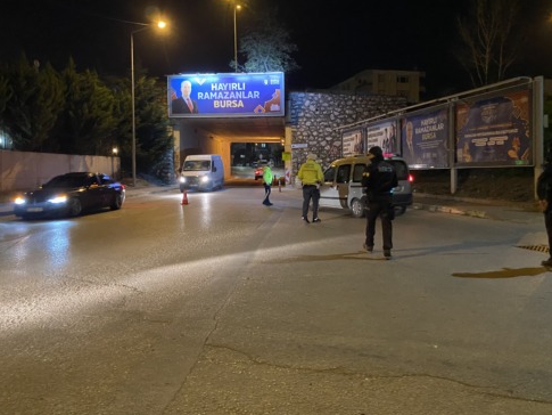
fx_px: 479
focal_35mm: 30
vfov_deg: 46.8
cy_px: 194
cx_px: 298
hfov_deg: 59.9
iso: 640
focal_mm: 4.25
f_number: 1.8
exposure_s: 1/25
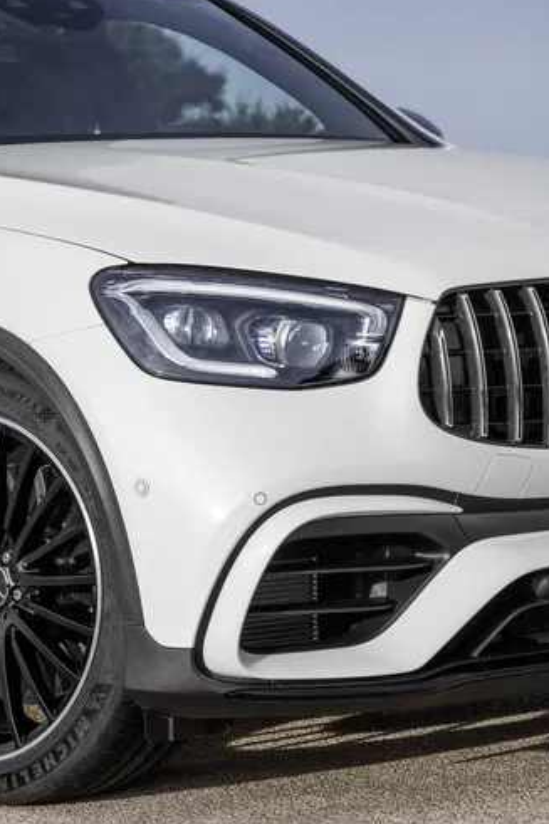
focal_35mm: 132
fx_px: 3021
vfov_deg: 15.5
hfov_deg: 10.4
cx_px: 269
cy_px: 381
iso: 100
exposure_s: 1/125
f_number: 11
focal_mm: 120
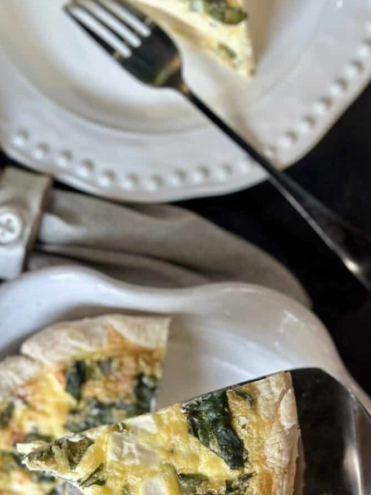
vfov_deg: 23.5
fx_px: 1186
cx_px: 177
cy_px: 295
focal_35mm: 83
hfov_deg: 17.8
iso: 100
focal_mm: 6.86
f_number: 1.78
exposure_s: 1/120
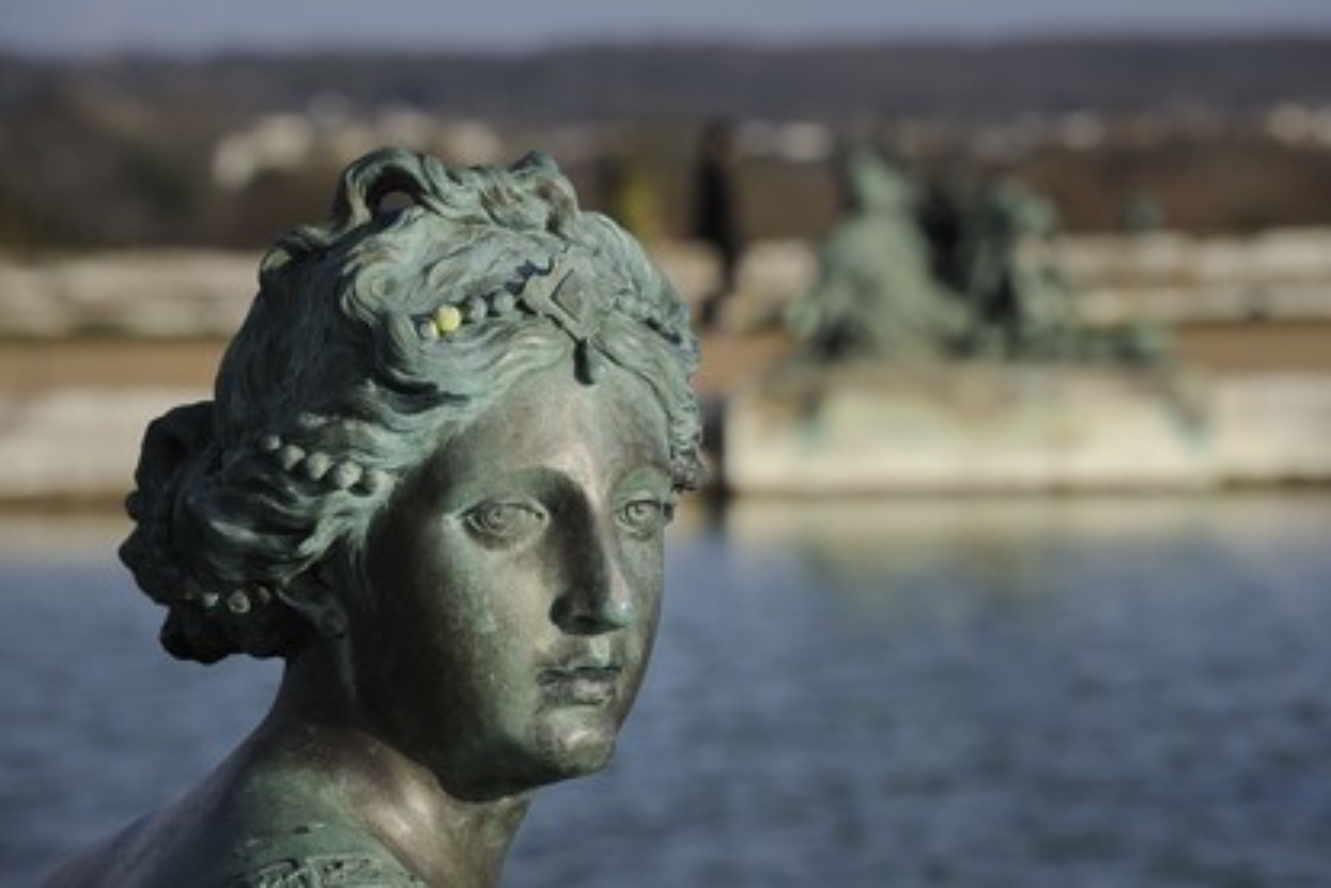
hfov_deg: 11.3
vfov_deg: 7.6
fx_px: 6731
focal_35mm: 182
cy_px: 446
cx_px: 670
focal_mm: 180
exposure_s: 1/400
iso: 200
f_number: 9
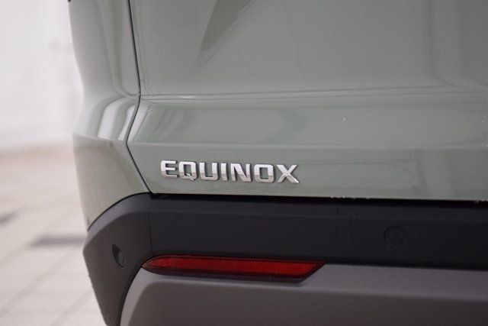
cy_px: 163
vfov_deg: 13.0
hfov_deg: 19.5
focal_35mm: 105
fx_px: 1424
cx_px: 244
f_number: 3.2
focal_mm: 70
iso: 1600
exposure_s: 1/125
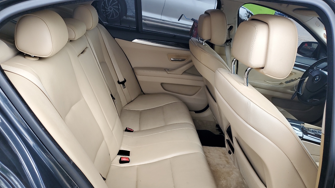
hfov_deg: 66.1
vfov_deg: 39.9
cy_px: 116
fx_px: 258
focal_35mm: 29
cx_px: 167
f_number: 1.5
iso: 50
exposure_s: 1/294
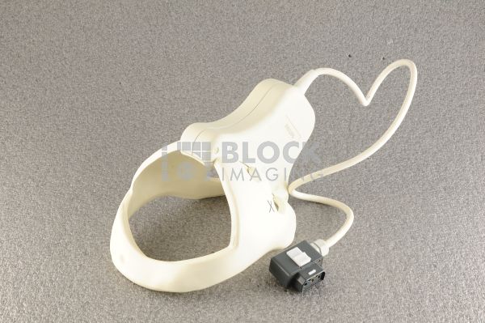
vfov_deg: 26.9
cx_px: 242
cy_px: 162
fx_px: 673
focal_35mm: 50
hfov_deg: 39.6
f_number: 11
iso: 1600
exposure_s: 1/125
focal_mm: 50
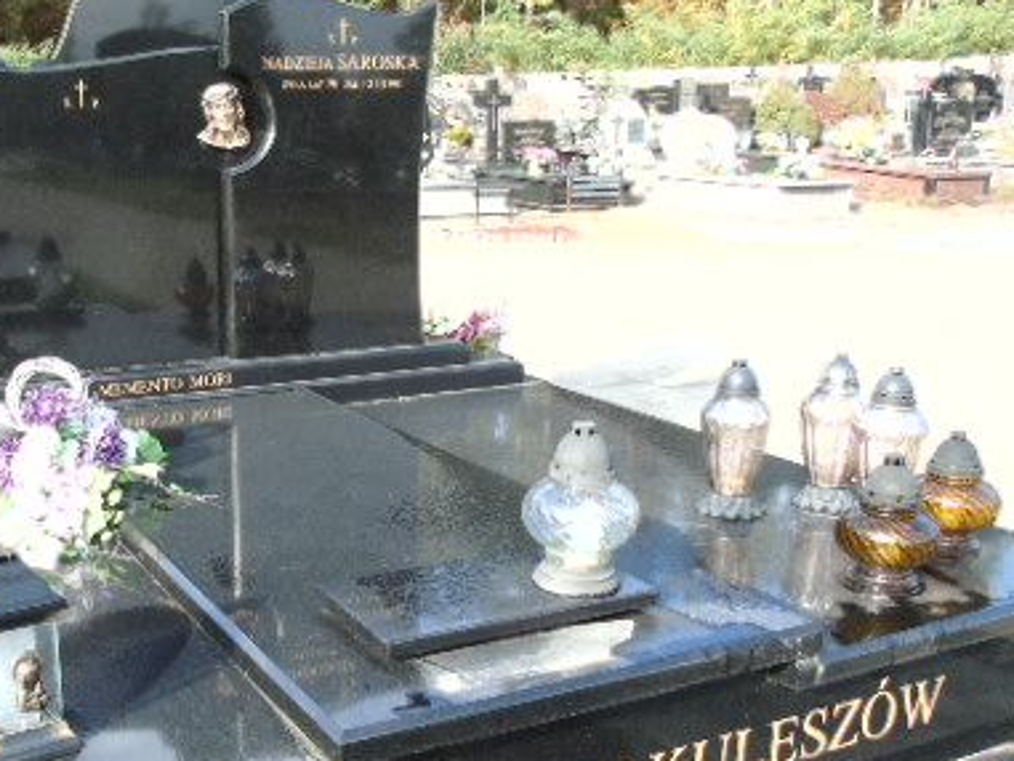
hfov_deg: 43.8
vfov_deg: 34.3
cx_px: 301
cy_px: 444
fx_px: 1231
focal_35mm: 42
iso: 80
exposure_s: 1/200
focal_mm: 4.4
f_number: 3.4
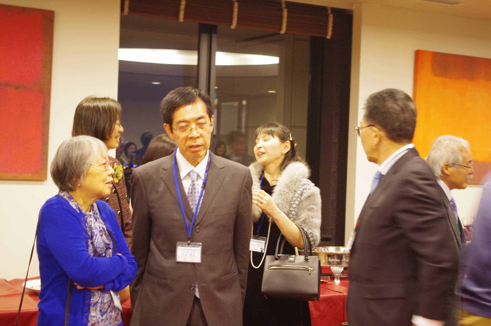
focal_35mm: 60
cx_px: 246
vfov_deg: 22.6
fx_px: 817
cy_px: 163
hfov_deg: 33.4
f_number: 4.5
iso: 2000
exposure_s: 1/13
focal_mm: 40
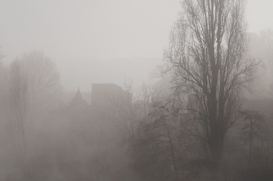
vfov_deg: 9.4
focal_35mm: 145
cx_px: -24
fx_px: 1099
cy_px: 176
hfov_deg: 13.9
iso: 100
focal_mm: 28
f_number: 9
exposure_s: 1/500
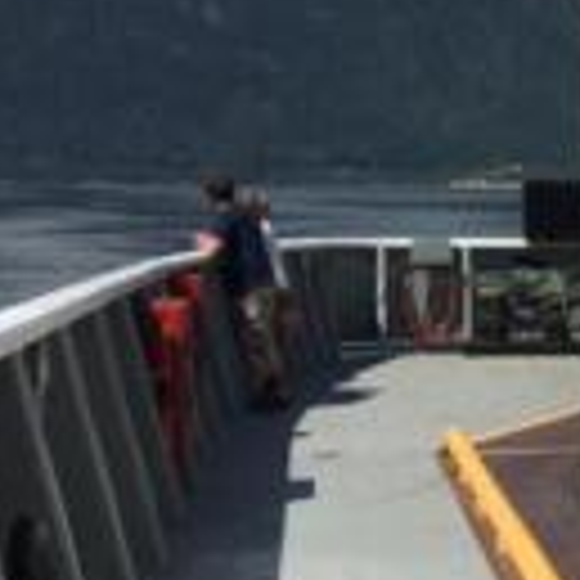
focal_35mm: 99
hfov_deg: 14.9
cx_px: 1106
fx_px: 1877
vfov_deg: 17.6
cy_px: 339
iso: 25
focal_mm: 4.15
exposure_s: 1/5128
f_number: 2.2
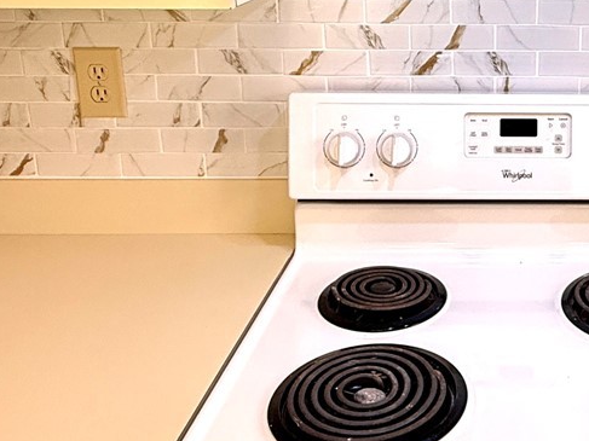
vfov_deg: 30.6
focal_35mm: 46
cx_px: 535
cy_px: 75
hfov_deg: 38.3
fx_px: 783
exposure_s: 1/120
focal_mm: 2.22
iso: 125
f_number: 2.2
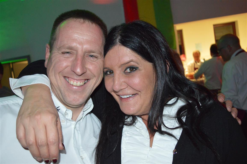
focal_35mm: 33
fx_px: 226
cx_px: 124
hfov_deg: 57.3
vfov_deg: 39.9
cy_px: 82
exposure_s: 1/60
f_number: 3.8
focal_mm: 22
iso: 2800
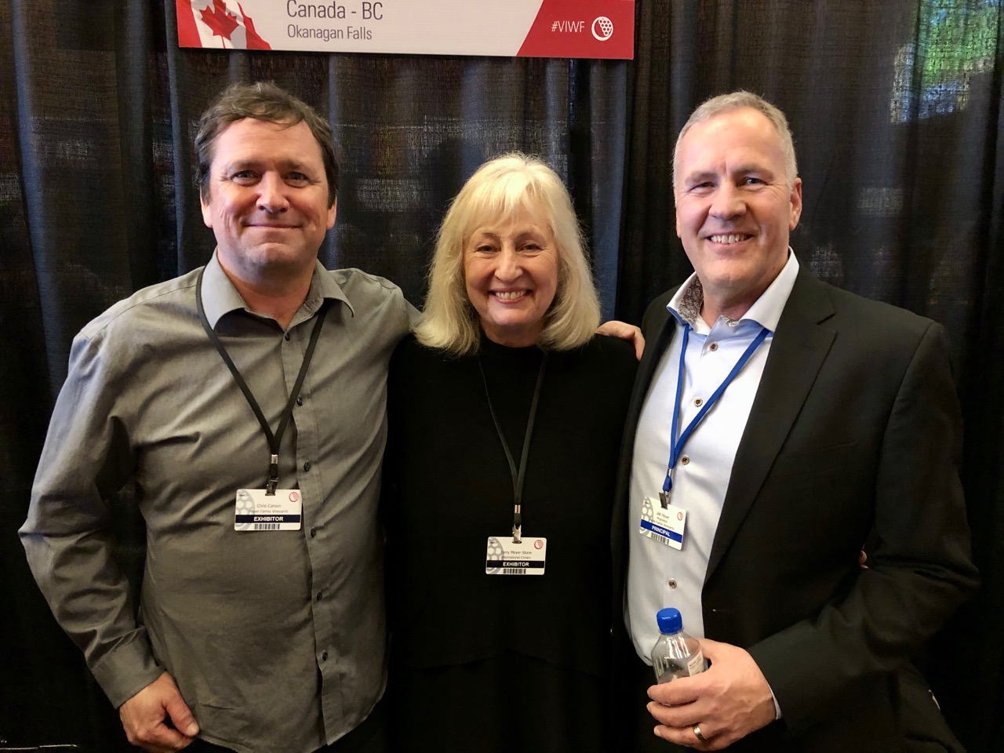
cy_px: 376
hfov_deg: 63.4
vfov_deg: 49.7
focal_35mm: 28
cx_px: 502
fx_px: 812
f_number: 1.8
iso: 100
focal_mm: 3.99
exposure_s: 1/4
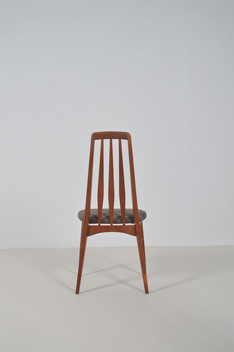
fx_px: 410
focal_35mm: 42
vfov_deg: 46.4
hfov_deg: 31.8
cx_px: 117
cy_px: 176
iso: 100
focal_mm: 28
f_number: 22
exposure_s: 1/125
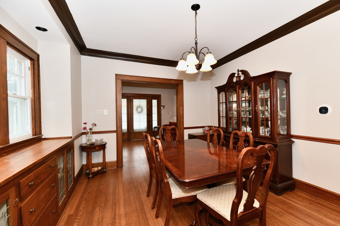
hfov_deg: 100.2
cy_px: 117
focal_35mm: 15
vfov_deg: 77.3
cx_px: 181
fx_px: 142
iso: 640
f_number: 6.3
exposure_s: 1/60
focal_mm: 14
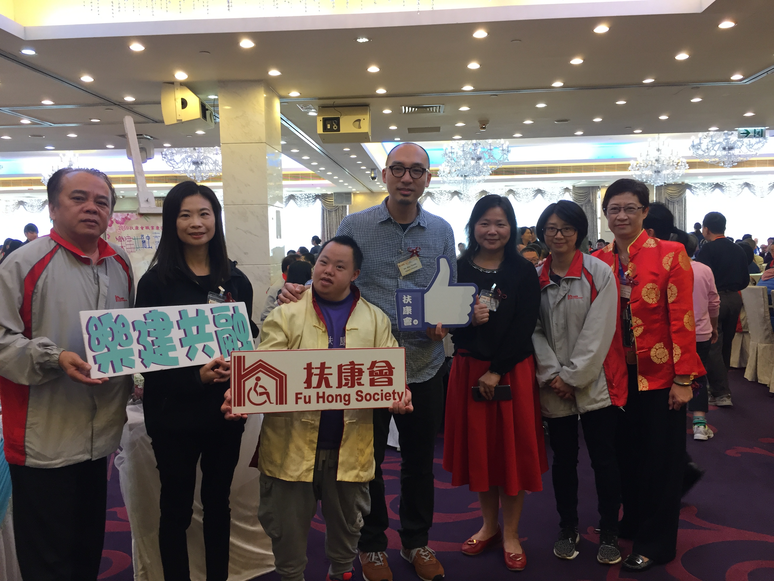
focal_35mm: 29
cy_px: 290
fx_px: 648
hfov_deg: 61.7
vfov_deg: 48.2
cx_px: 387
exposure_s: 1/33
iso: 40
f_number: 2.2
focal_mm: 4.15
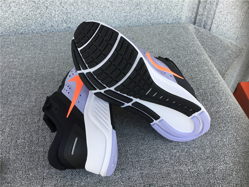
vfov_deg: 45.4
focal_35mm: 31
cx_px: 124
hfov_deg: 58.4
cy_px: 94
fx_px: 223
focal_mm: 3.3
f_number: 2.4
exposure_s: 1/146
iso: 25
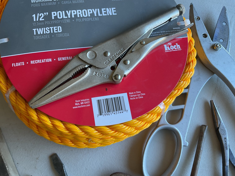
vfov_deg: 48.2
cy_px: 88
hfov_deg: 61.7
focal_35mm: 29
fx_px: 197
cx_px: 118
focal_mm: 3
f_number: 1.8
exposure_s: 1/60
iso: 40
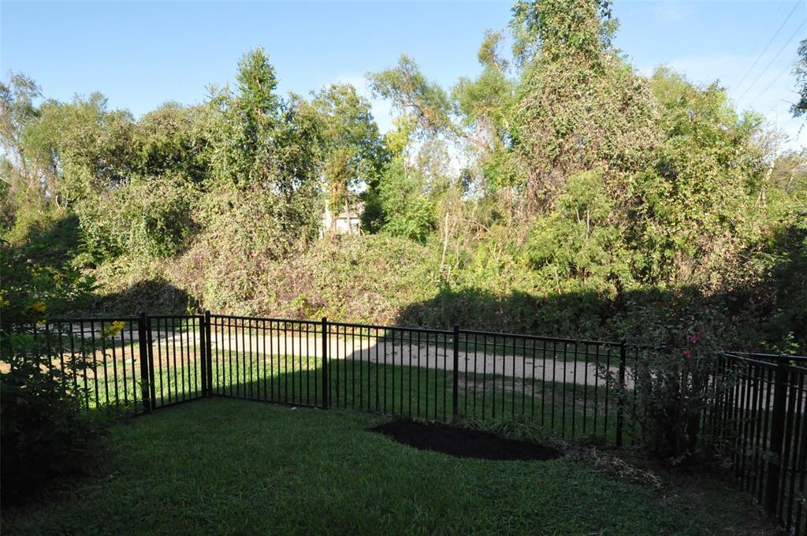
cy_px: 268
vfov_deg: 67.2
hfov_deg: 90.1
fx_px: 403
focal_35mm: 18
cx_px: 404
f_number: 7.1
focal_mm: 12
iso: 2000
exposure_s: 1/2000
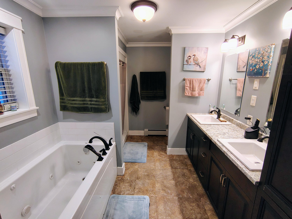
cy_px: 110
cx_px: 146
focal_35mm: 16
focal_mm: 2.13
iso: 351
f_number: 2.2
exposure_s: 1/30
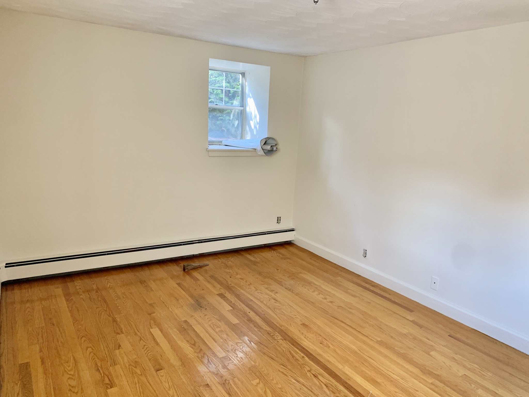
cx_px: 264
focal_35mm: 26
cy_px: 198
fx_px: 397
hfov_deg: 67.3
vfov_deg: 53.1
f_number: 1.8
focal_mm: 4.25
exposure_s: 1/60
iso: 125
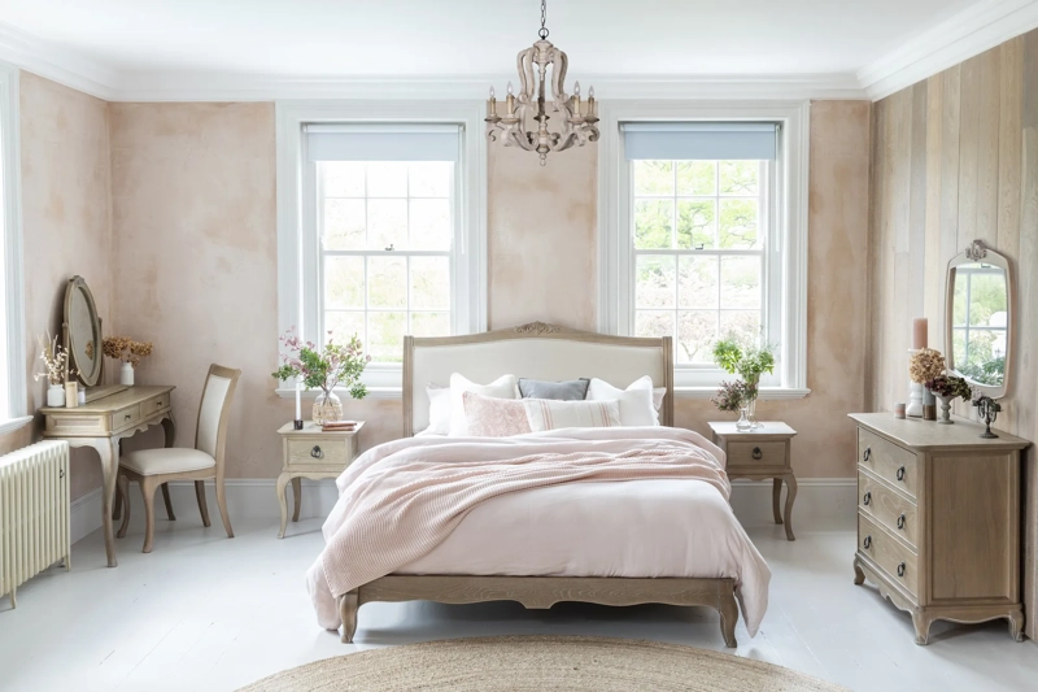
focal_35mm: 38
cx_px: 519
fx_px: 1095
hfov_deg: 50.7
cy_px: 346
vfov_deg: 35.0
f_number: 11
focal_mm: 38
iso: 100
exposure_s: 1/2
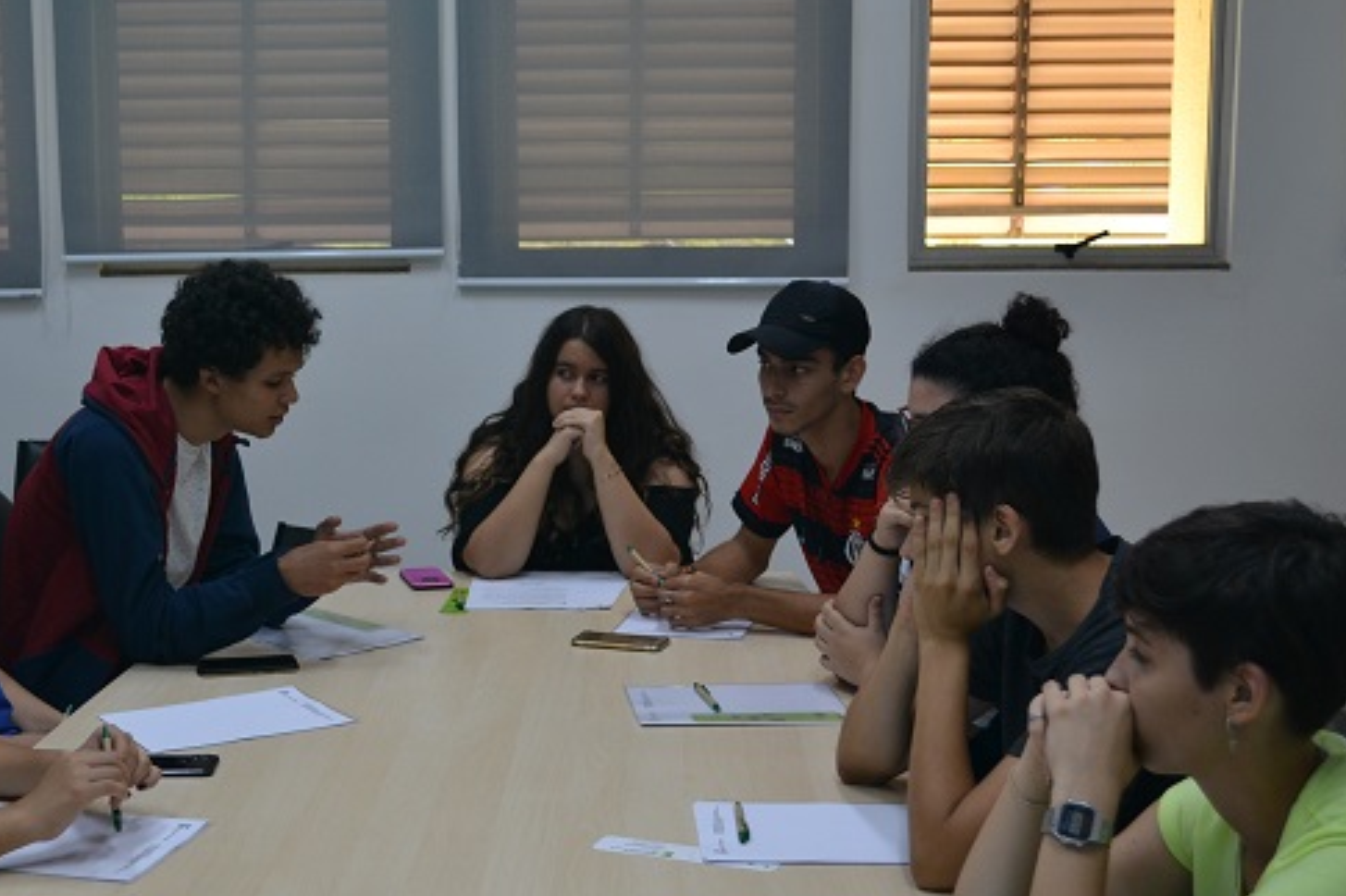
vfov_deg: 26.0
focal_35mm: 52
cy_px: 480
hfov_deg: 37.9
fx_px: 1943
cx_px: 469
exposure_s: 1/80
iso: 400
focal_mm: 24
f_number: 4
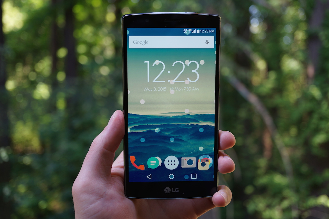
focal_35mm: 46
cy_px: 109
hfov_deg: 42.7
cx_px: 165
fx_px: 420
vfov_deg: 29.2
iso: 125
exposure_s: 1/60
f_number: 4
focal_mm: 30
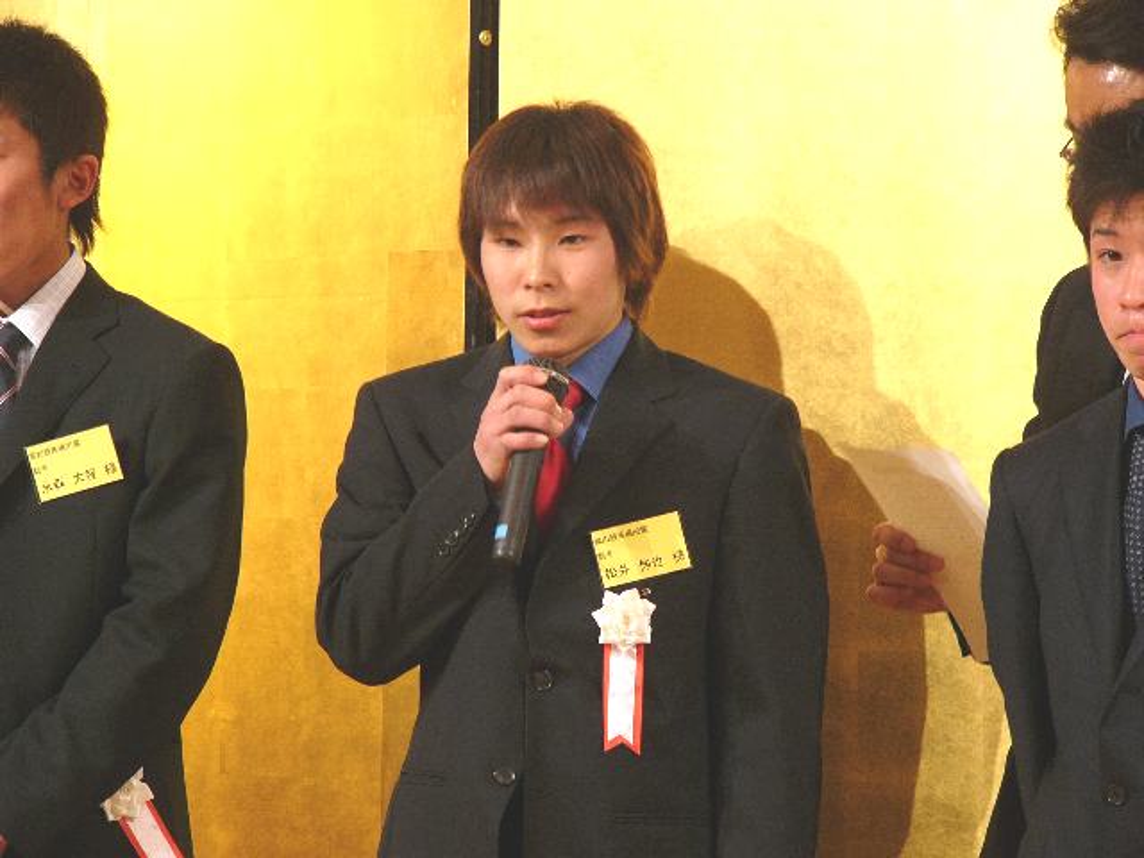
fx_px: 6015
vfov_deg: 8.2
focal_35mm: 182
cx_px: 572
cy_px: 429
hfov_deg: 10.9
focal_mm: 30.4
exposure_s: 1/25
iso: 100
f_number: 2.8
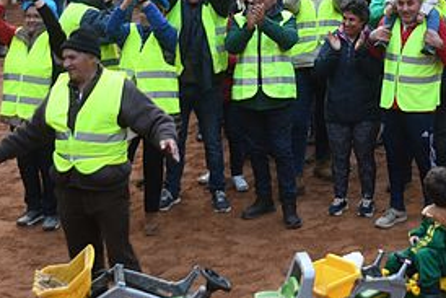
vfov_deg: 14.5
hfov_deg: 21.4
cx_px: 396
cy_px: 2
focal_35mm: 93
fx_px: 1153
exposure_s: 1/125
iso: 1250
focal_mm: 30
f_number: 4.5
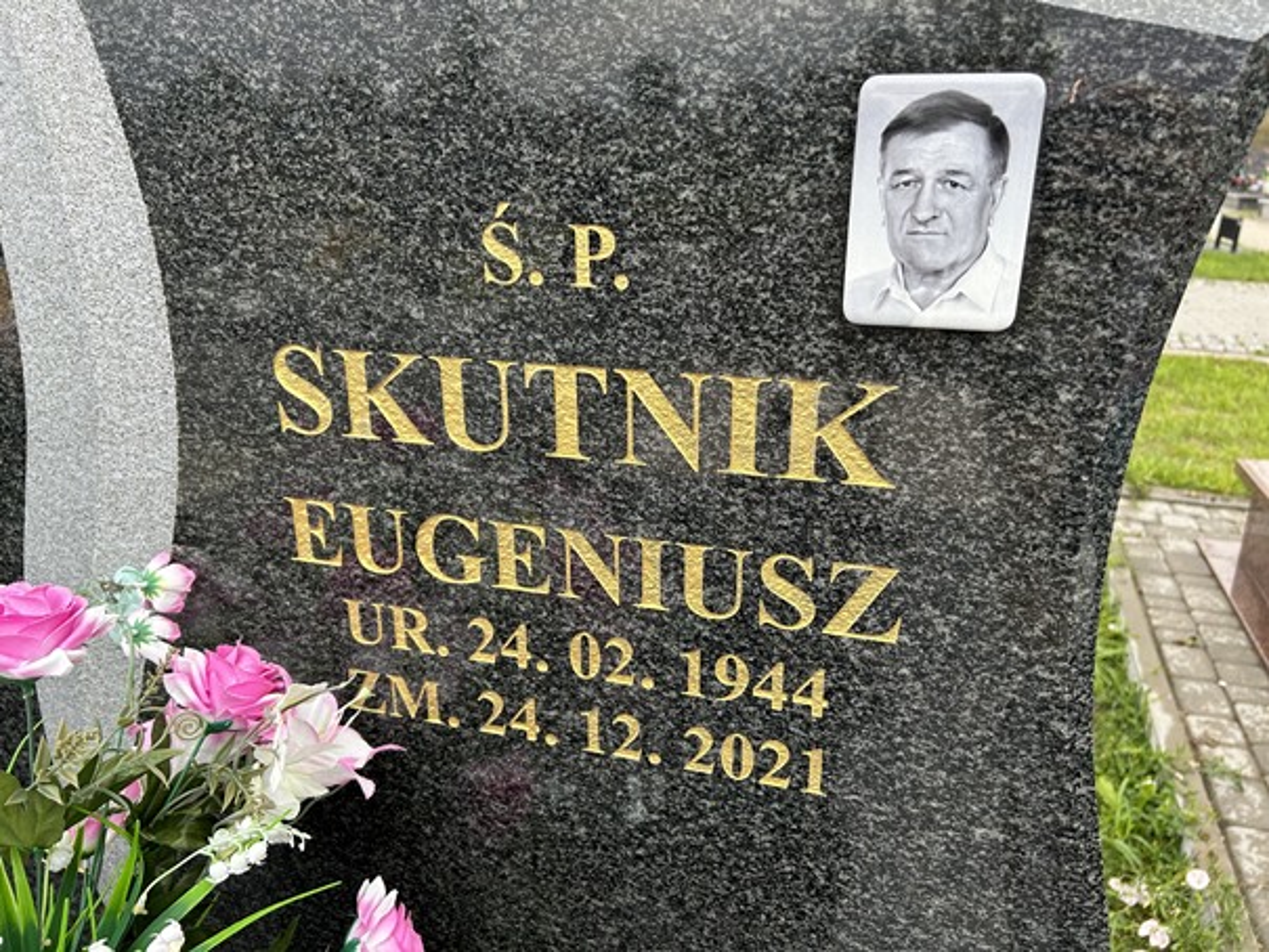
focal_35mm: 26
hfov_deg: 67.3
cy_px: 476
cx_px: 634
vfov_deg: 53.1
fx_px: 953
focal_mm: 5.7
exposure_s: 1/846
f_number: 1.5
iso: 50
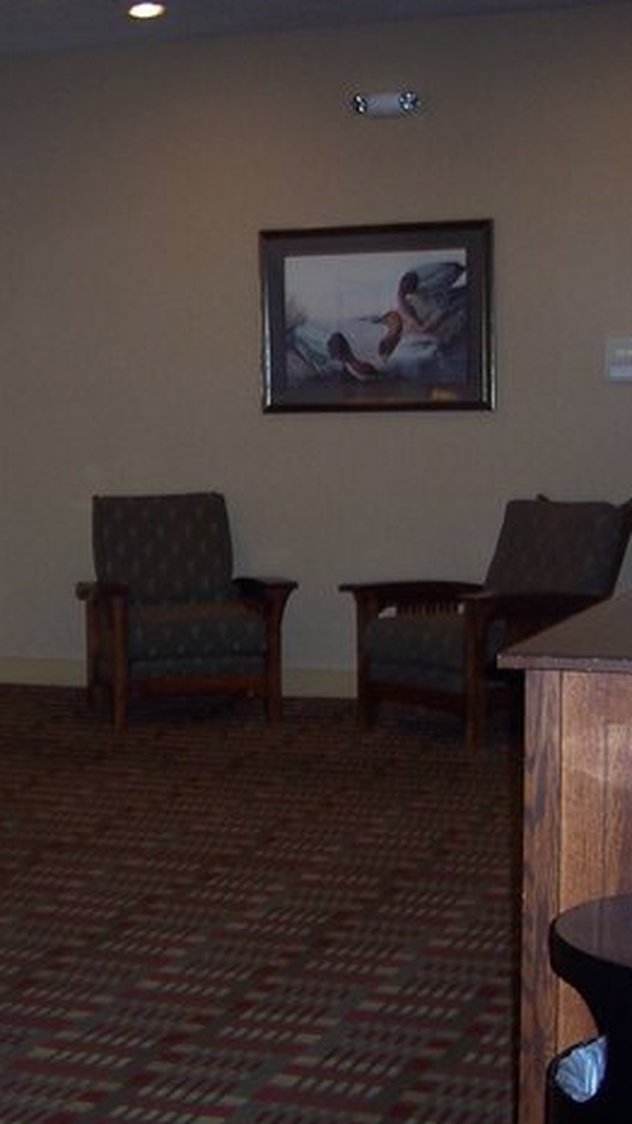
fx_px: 2176
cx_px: 31
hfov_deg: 16.3
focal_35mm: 73
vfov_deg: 28.9
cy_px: 649
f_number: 2.8
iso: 100
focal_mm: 8
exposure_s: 1/60
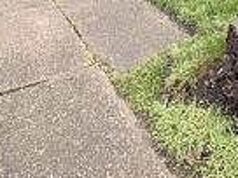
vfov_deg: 18.6
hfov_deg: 32.1
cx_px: 137
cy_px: -149
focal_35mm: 60
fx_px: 413
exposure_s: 1/99
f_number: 2.2
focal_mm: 2.22
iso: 160
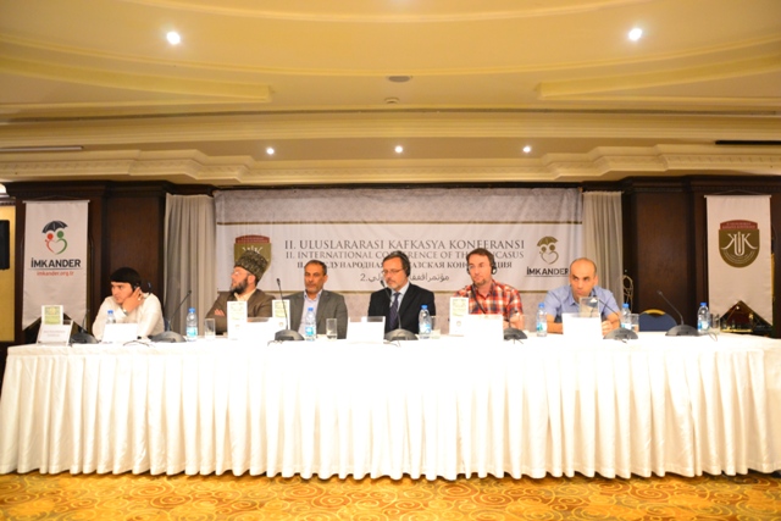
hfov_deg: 67.4
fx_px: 586
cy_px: 260
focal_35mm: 27
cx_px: 390
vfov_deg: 48.0
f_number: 3.5
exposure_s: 1/5
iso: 1600
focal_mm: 18
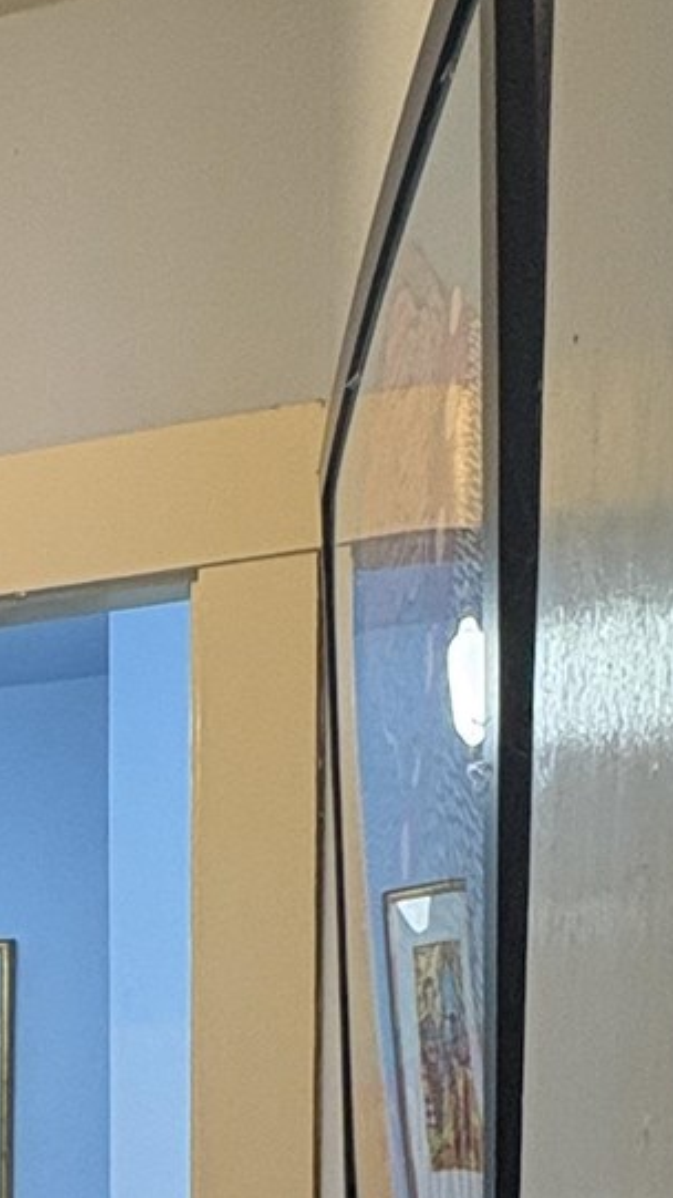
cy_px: 1543
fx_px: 2064
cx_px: -503
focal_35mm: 65
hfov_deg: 16.0
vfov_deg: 27.3
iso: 200
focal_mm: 2.22
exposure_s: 1/60
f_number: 2.2
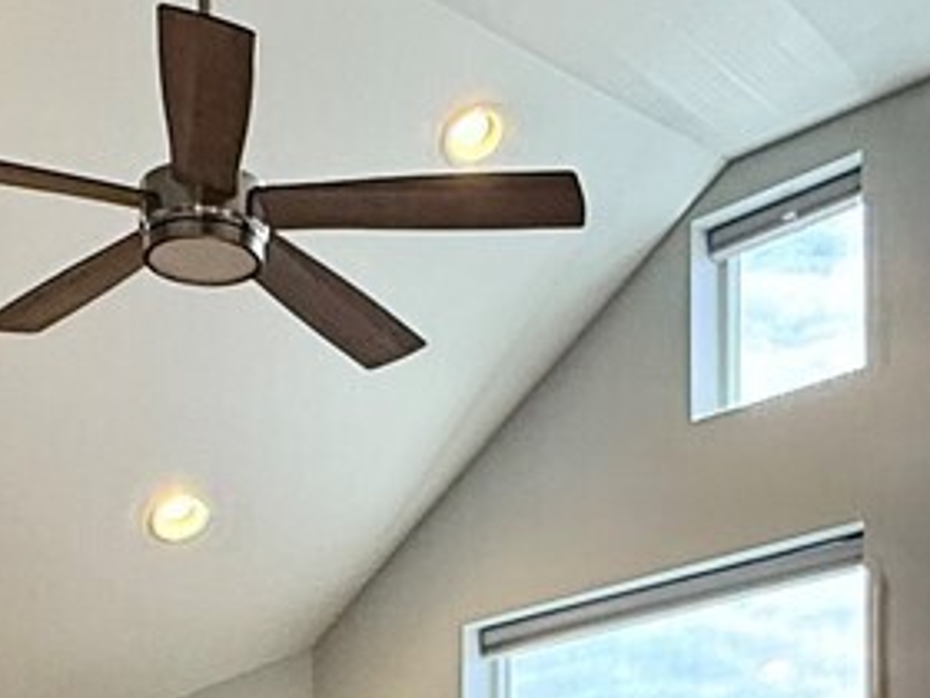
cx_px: 502
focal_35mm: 80
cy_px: 1084
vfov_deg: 16.6
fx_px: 2149
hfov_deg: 24.4
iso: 125
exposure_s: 1/120
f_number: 2.2
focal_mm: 2.22
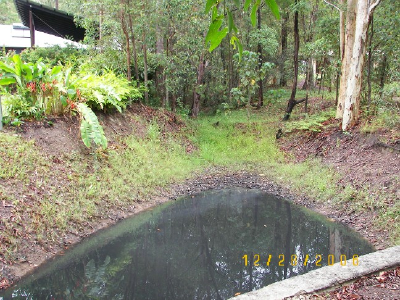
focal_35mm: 36
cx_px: 200
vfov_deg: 39.7
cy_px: 150
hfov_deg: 51.4
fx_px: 416
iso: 50
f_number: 2.8
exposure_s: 1/60
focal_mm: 6
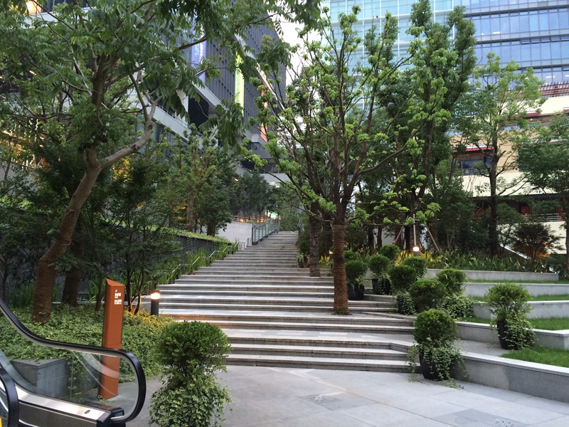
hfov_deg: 61.7
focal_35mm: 29
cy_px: 214
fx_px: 477
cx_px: 284
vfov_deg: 48.2
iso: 64
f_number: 2.2
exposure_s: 1/30
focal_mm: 4.15
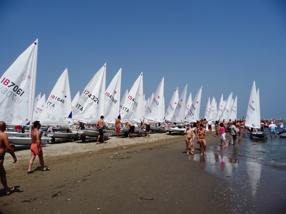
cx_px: 143
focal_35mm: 28
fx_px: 231
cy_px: 107
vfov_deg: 49.7
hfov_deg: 63.4
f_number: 8
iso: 100
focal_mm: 4.7
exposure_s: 1/500
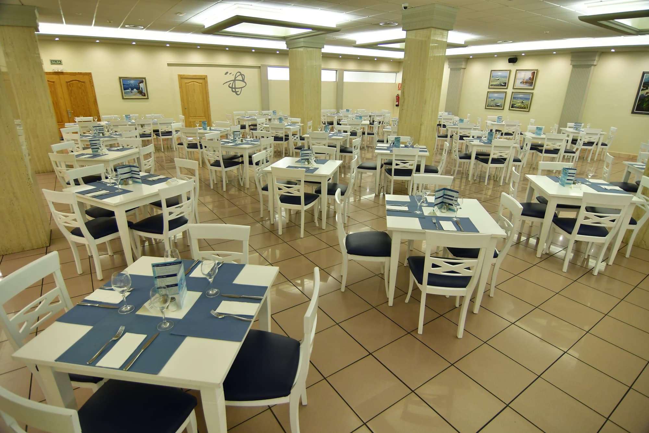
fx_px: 324
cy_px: 216
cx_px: 324
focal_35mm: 18
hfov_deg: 90.0
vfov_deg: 67.4
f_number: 4
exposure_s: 1/80
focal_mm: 12
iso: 800
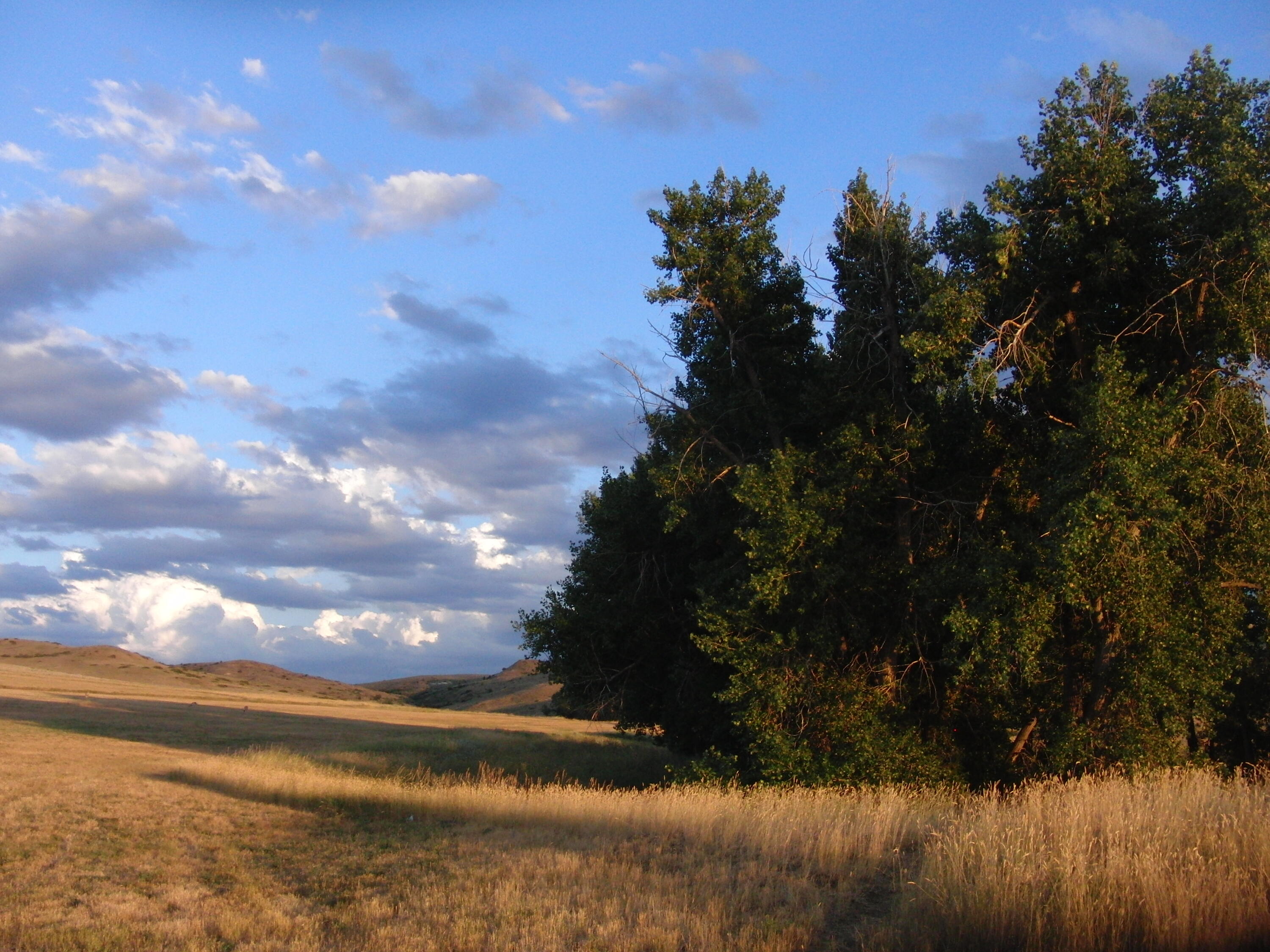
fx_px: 1357
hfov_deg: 50.1
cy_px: 476
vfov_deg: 38.7
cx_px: 635
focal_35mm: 37
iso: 200
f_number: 3.6
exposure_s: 1/500
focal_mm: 6.42
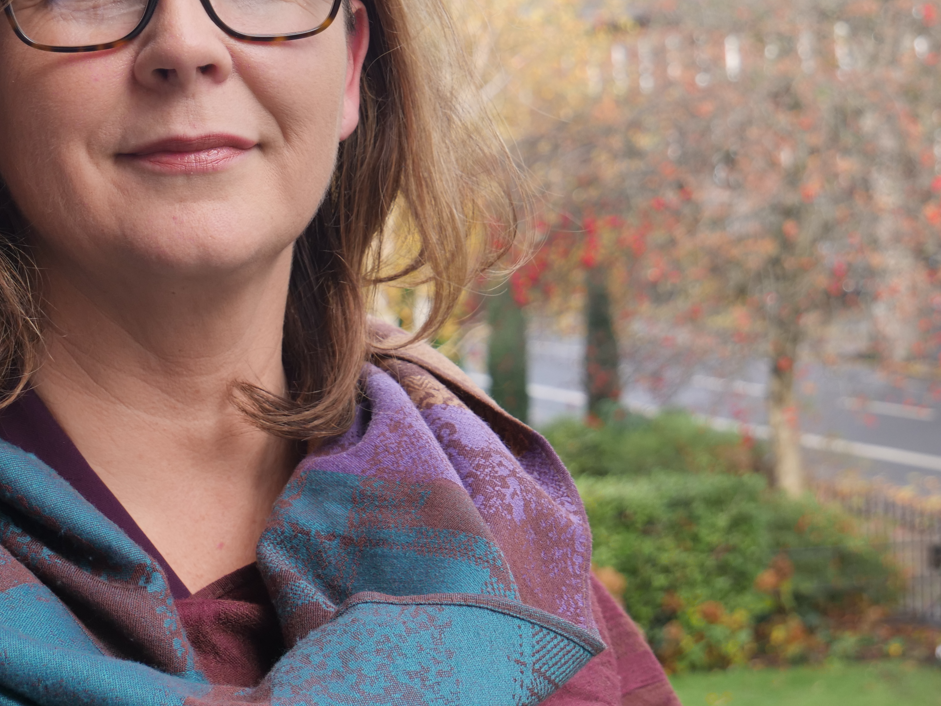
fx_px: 2229
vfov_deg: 17.9
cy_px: 227
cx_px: 526
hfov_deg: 23.8
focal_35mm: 82
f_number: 4.5
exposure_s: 1/125
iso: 200
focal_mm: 25
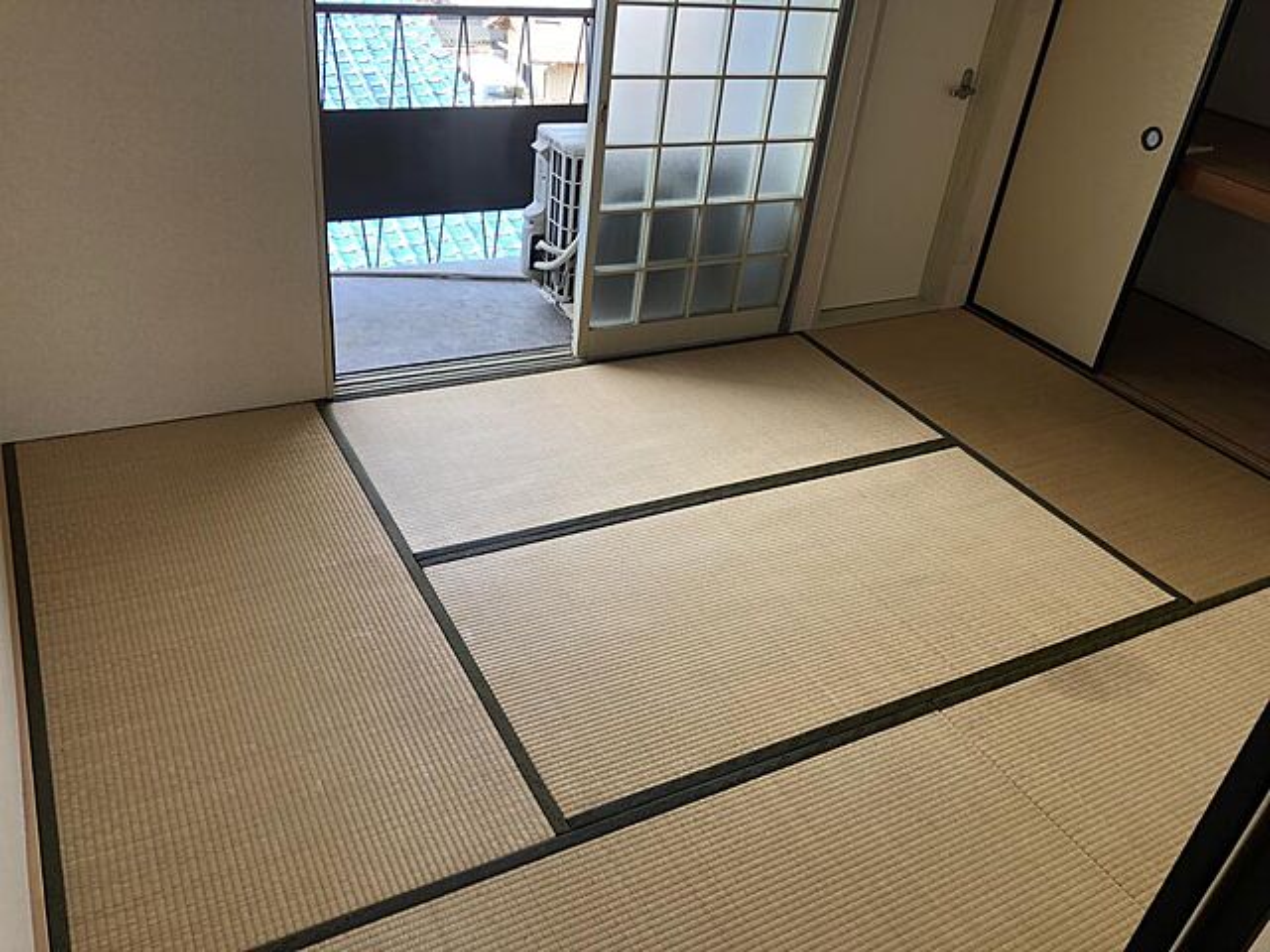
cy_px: 476
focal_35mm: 28
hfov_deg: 63.4
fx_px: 1027
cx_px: 635
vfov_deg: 49.7
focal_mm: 3.99
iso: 64
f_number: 1.8
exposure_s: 1/120
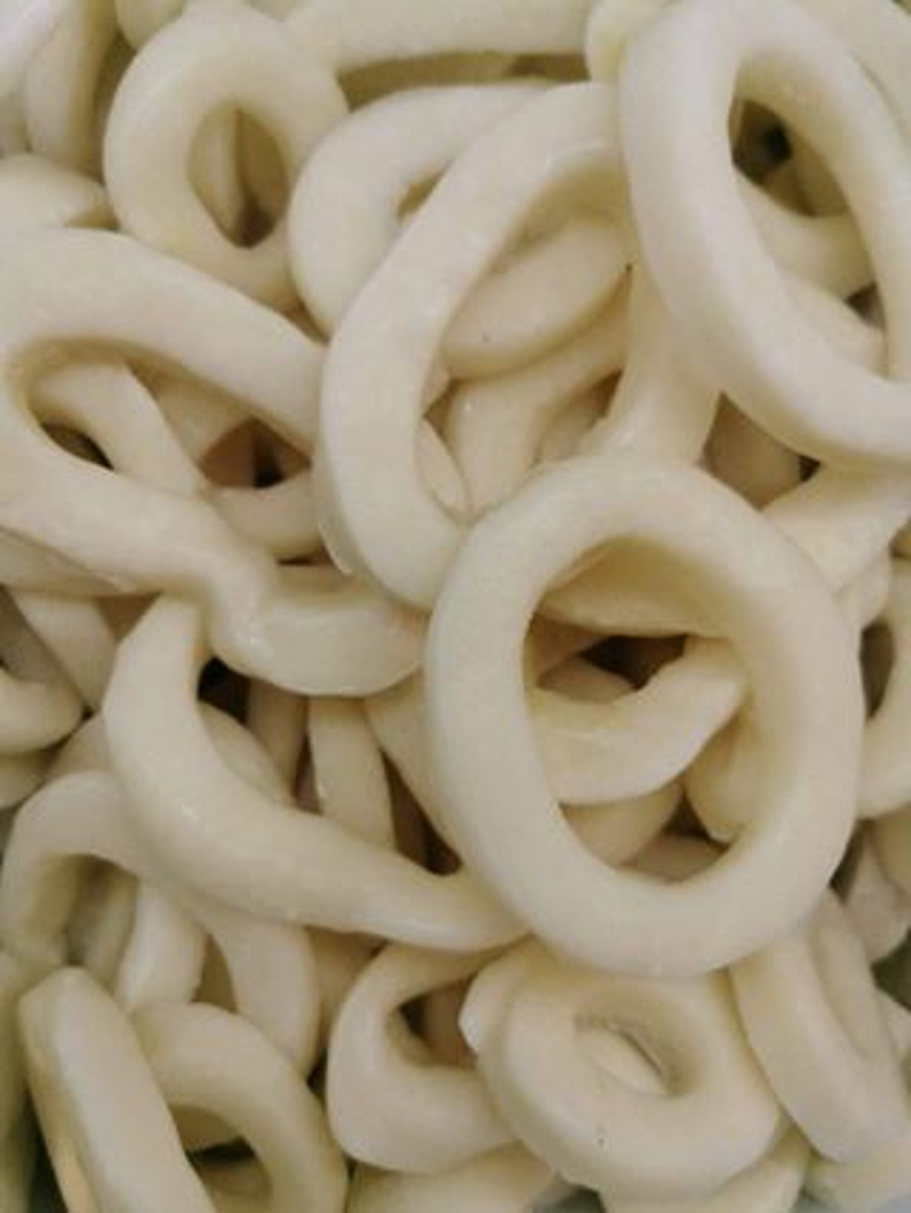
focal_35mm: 27
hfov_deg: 51.4
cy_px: 606
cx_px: 456
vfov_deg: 65.3
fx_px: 946
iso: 50
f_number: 1.6
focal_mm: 5.56
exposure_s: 1/144
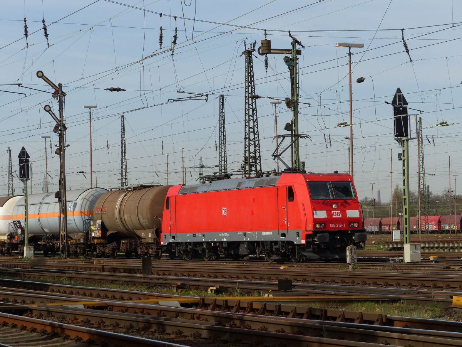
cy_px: 174
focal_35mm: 121
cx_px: 231
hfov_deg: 16.3
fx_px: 1615
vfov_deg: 12.2
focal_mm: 21.8
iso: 100
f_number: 4
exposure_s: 1/1300
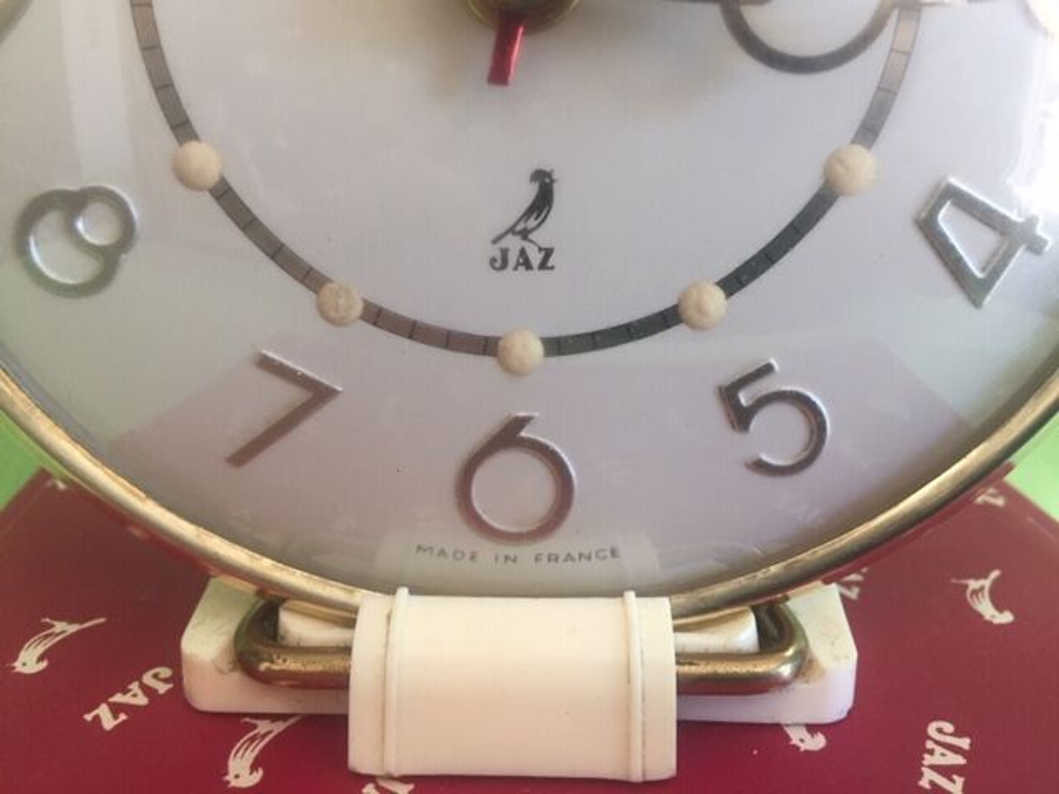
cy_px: 397
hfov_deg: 61.7
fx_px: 887
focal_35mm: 29
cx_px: 530
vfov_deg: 48.2
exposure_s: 1/33
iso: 64
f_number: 2.2
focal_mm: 4.15
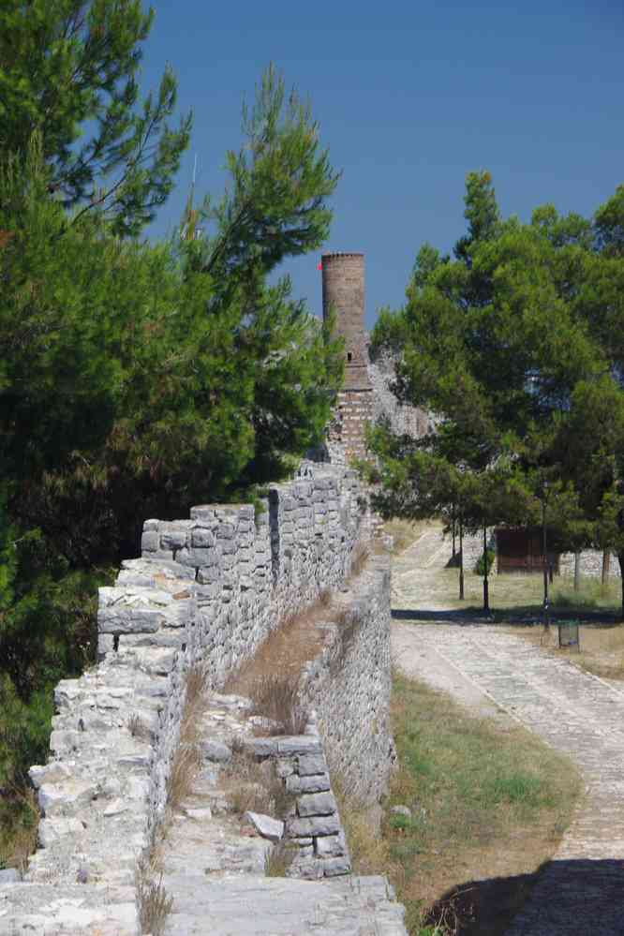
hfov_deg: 11.7
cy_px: 468
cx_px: 312
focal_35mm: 117
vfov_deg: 17.5
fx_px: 3042
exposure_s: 1/125
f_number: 11
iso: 200
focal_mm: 77.5
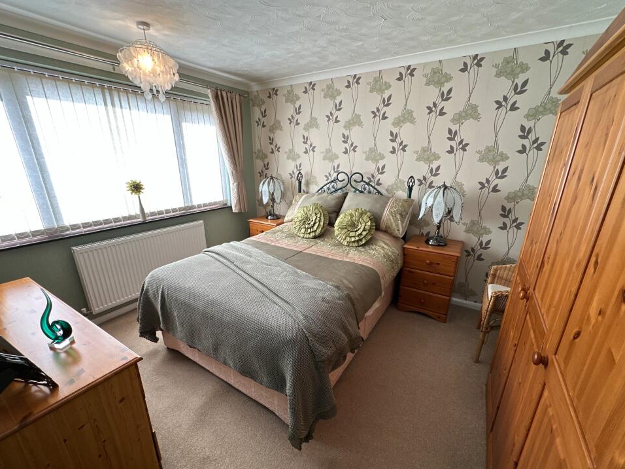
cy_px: 250
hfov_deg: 98.2
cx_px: 308
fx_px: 271
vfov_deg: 81.6
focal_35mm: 15
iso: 100
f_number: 2.2
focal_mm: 2.22
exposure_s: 1/100
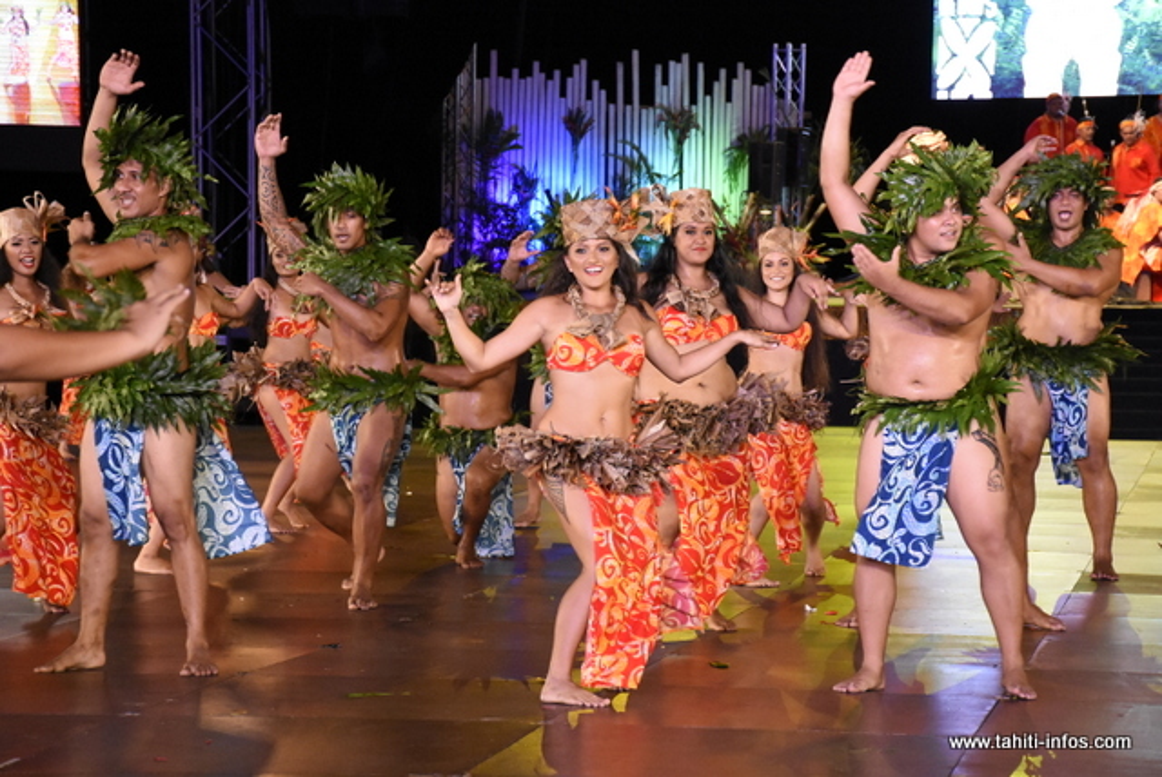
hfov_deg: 17.0
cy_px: 388
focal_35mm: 120
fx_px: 3877
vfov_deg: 11.4
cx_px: 581
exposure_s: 1/250
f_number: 7.1
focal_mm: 80
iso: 6400
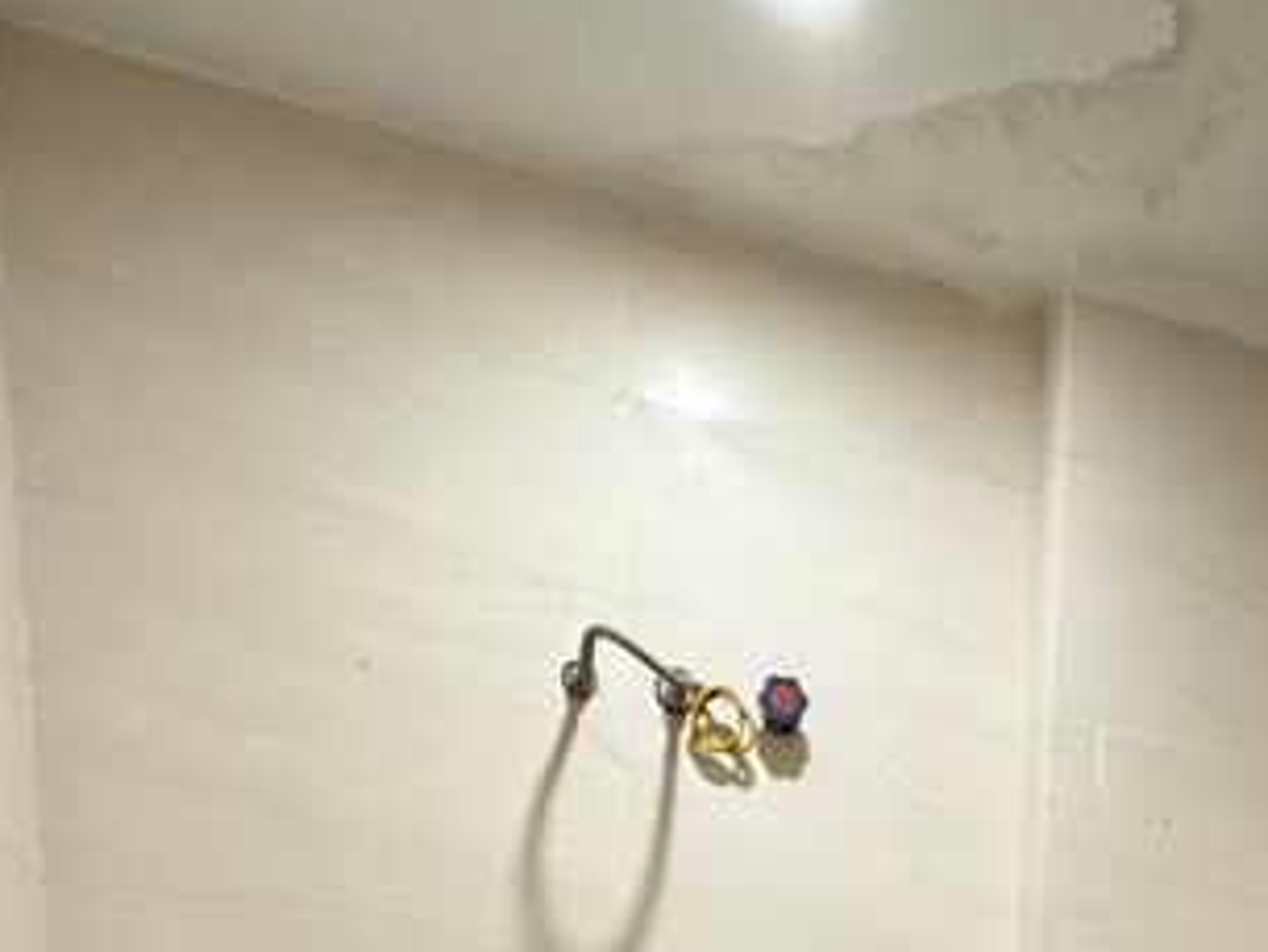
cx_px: 1243
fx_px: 1722
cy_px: 1551
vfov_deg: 22.8
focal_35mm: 47
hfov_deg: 36.6
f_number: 2.2
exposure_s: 1/50
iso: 200
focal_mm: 2.22
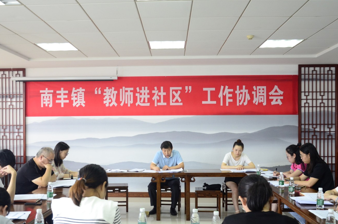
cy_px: 132
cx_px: 151
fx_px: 362
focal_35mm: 39
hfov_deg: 50.0
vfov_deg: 34.3
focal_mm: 21
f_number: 4
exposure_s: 1/80
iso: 1000
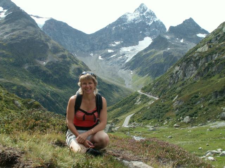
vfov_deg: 35.1
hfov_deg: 45.8
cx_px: 112
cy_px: 84
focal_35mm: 41
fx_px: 266
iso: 50
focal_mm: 6.78
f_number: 8
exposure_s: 1/60
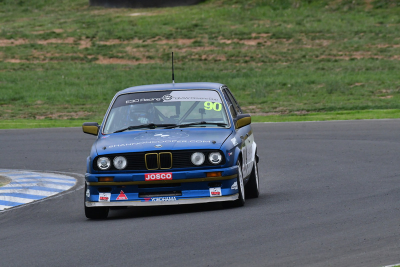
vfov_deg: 2.3
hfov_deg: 3.4
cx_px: 200
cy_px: 134
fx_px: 6669
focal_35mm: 600
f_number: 10
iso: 2000
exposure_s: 1/640
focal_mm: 400
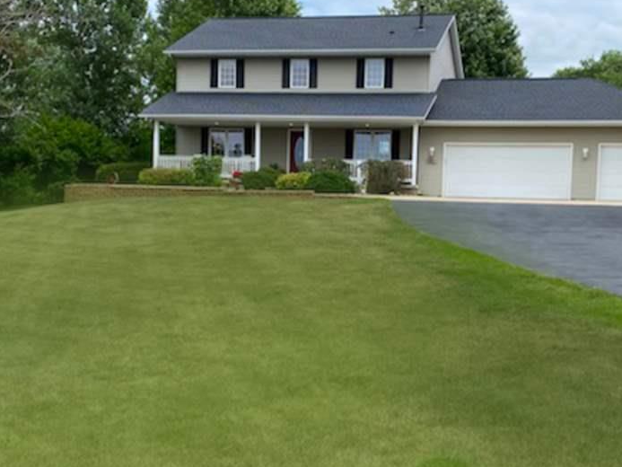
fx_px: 863
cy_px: 276
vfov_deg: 30.2
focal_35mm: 48
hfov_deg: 39.5
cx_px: 372
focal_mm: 4.2
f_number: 1.8
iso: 32
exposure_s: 1/2222
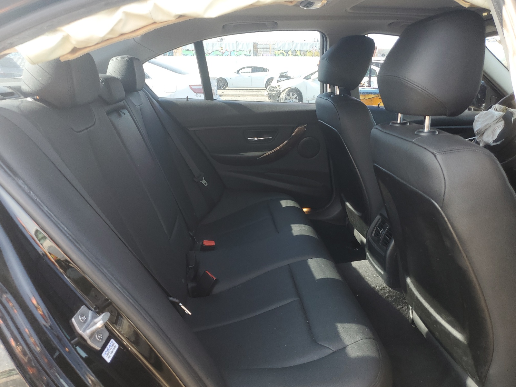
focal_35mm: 26
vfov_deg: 53.1
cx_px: 258
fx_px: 388
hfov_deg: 67.3
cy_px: 194
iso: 50
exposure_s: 1/152
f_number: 1.5
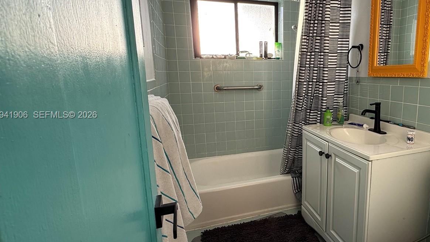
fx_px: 239
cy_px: 115
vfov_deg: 53.6
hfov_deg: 81.7
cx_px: 278
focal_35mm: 21
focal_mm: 2.22
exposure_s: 1/153
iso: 64
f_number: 2.2
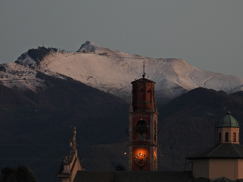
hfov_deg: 5.0
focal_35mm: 400
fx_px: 2808
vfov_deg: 3.7
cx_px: 122
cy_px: 91
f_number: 6.3
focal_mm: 71.4
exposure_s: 1/13
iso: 200
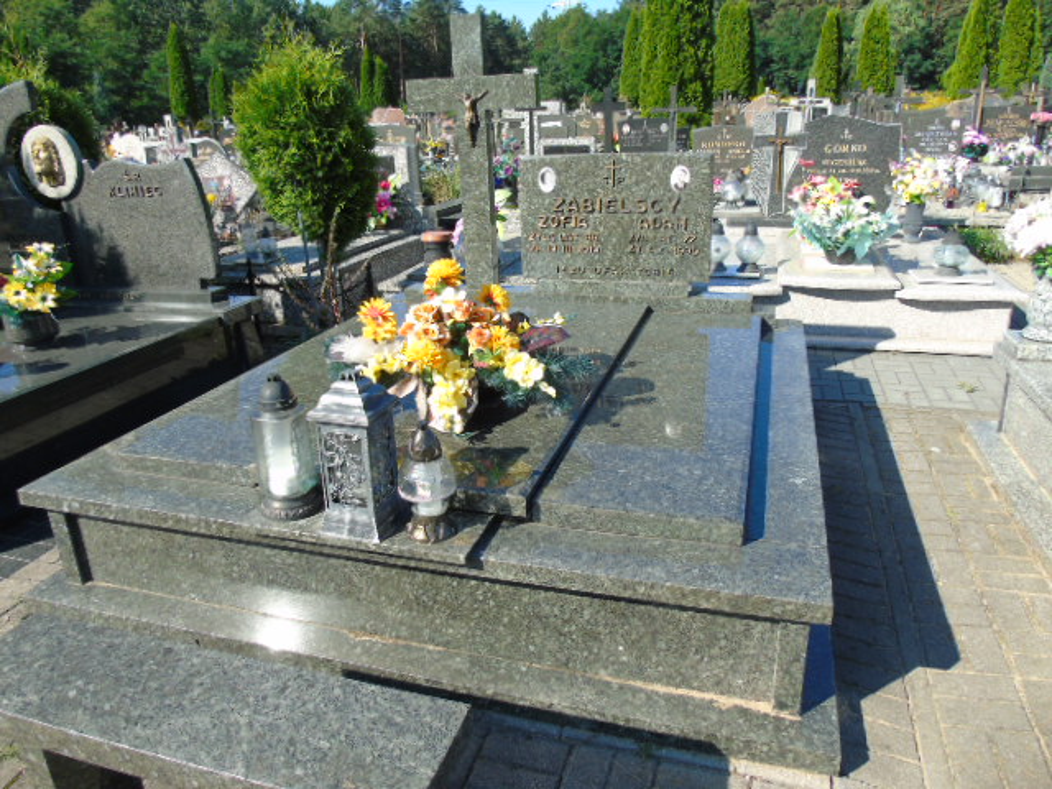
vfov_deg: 54.9
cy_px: 394
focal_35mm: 25
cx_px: 526
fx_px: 760
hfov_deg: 69.4
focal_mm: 4.4
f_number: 3.4
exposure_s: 1/400
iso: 80
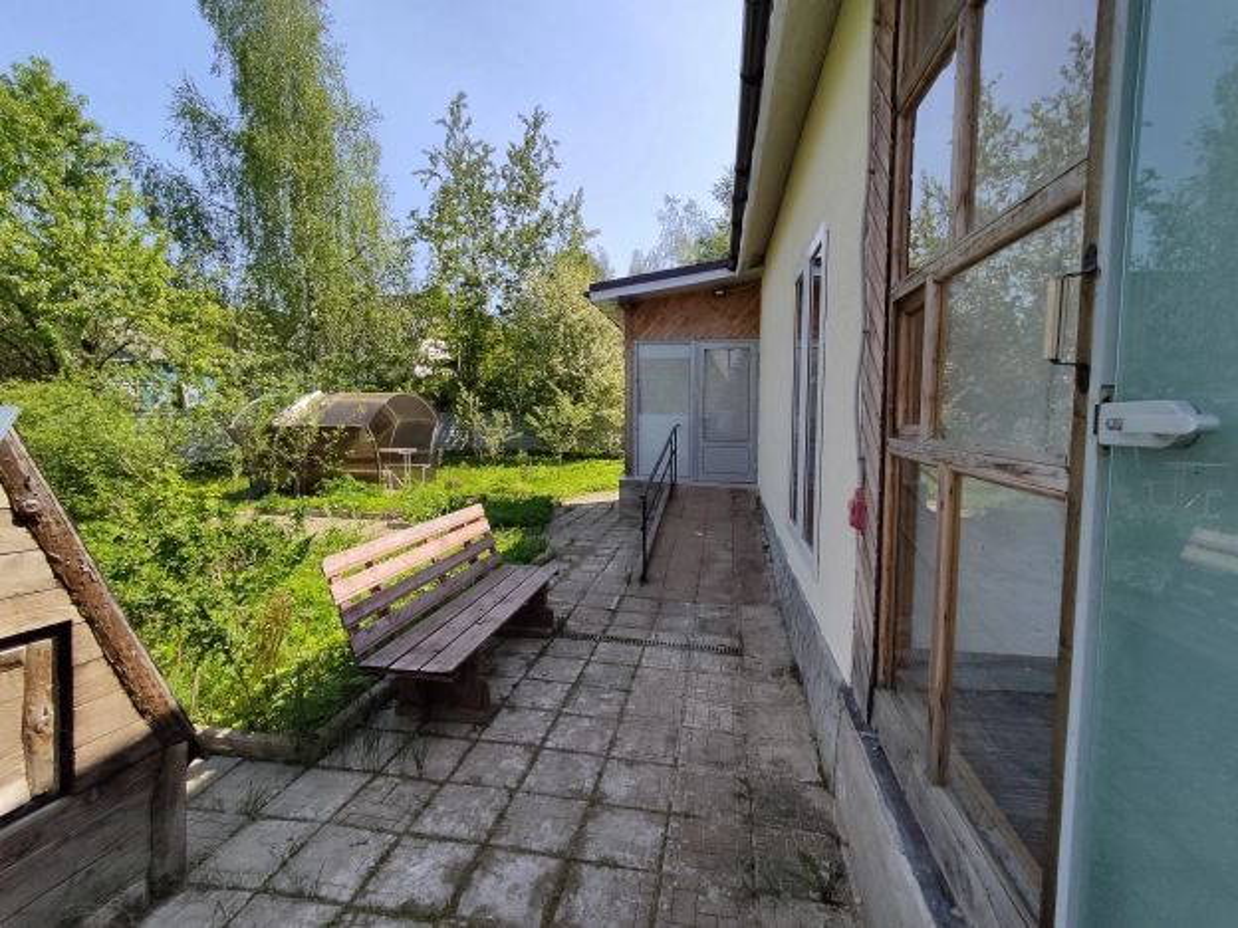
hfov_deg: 98.2
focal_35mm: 15
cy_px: 464
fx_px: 536
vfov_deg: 81.7
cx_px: 619
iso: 50
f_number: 2.2
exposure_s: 1/881
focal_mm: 1.6
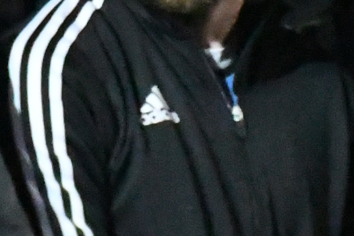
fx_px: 9208
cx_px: 87
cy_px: 69
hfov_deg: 2.2
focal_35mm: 937
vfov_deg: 1.5
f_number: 5.3
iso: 20000
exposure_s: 1/160
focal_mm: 85
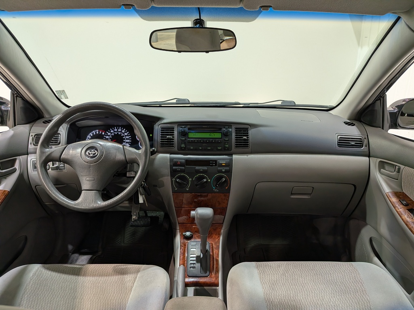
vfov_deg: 56.8
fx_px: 287
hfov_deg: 71.6
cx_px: 207
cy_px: 155
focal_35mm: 24
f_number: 1.7
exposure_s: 1/50
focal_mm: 4.53
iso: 89
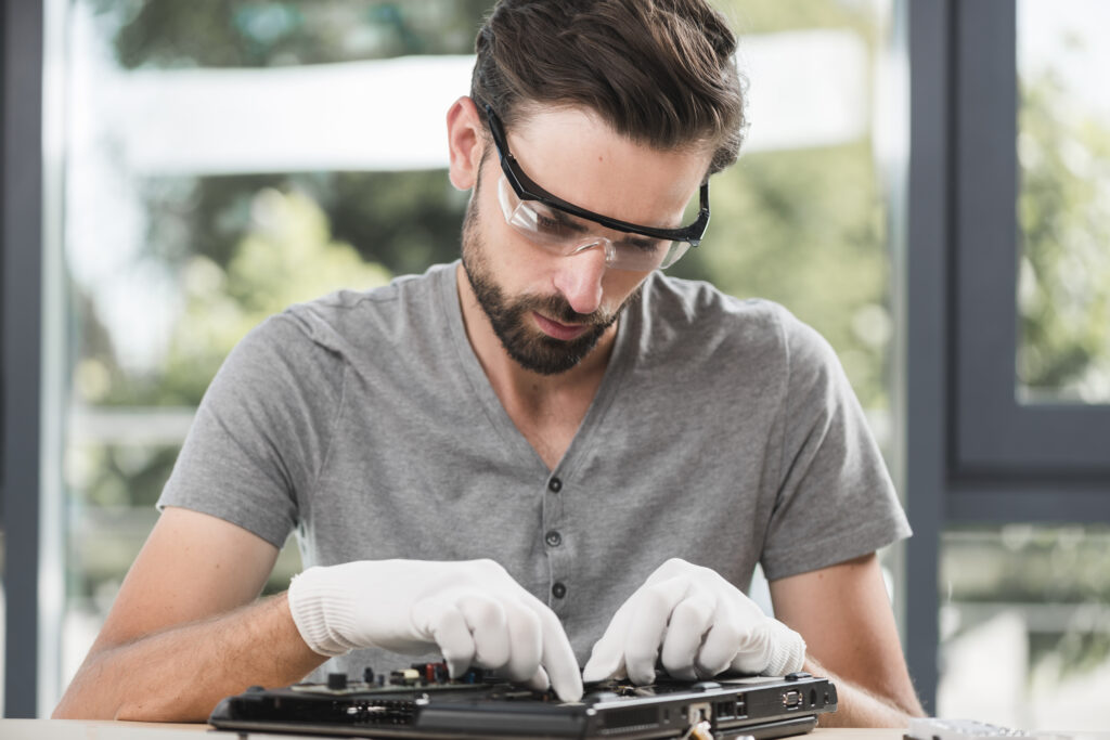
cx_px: 555
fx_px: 3238
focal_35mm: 105
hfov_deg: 19.5
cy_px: 370
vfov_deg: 13.0
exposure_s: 1/160
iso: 100
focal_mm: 105
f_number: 4
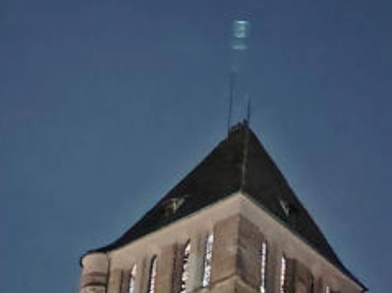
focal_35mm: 103
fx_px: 1166
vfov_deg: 13.8
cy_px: 378
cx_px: 198
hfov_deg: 19.1
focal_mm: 5.2
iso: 9088
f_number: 1.8
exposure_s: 1/20
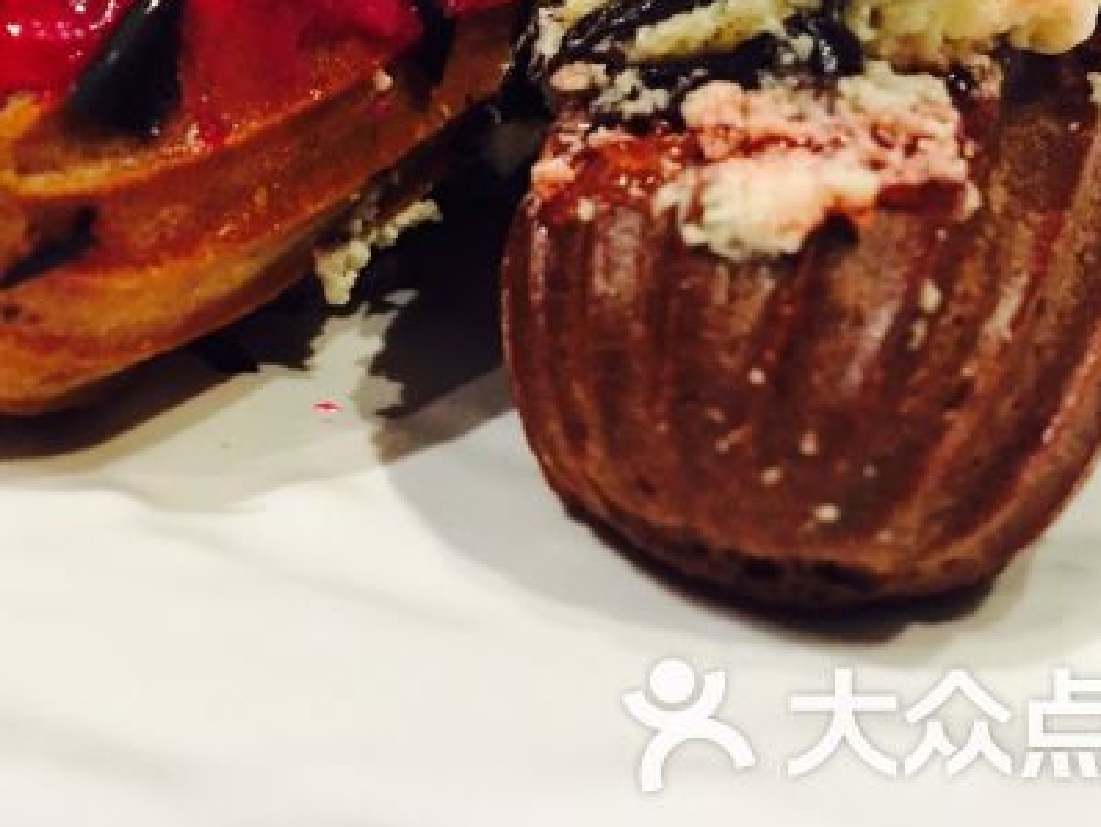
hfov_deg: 37.0
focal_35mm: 51
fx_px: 1623
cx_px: 349
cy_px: 142
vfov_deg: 27.9
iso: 320
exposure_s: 1/15
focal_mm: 4.15
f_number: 2.2
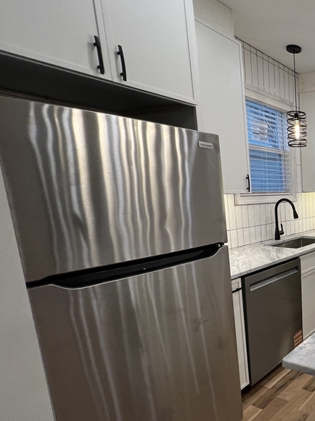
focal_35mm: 23
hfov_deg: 42.0
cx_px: 369
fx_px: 279
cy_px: 241
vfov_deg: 73.5
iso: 100
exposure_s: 1/120
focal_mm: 1.57
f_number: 1.8
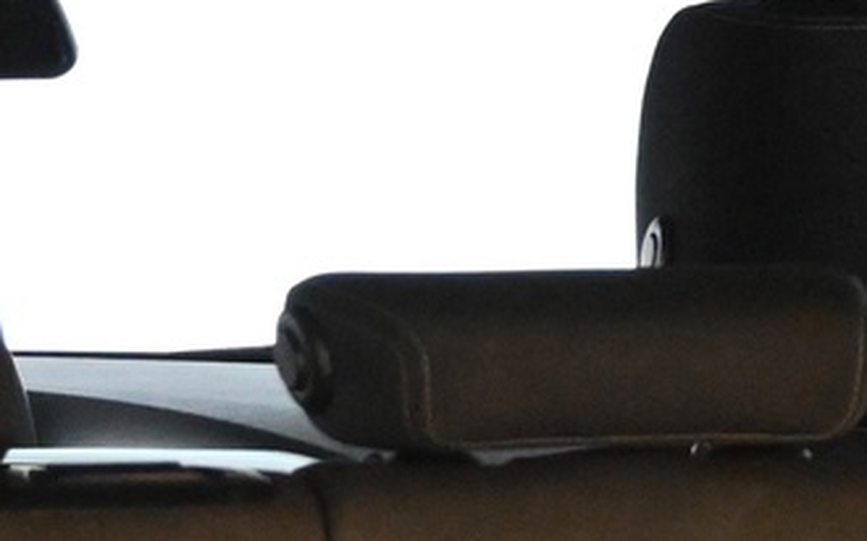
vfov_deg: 5.0
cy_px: 1127
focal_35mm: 255
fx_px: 6023
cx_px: 1203
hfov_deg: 8.1
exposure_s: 1/50
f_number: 5
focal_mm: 34
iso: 8000
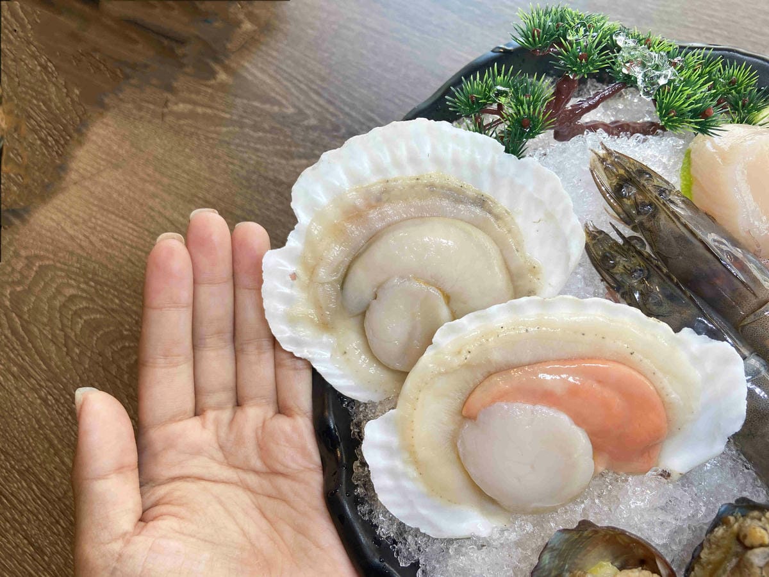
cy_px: 288
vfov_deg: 53.1
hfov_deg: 67.3
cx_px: 384
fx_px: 578
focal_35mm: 26
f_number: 1.8
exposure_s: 1/120
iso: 50
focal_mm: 4.25
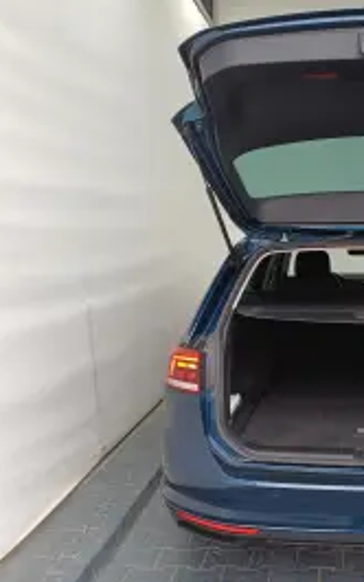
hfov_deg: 33.5
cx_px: 327
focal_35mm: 36
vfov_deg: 54.0
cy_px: 294
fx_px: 570
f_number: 1.8
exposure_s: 1/100
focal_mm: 4.65
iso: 64
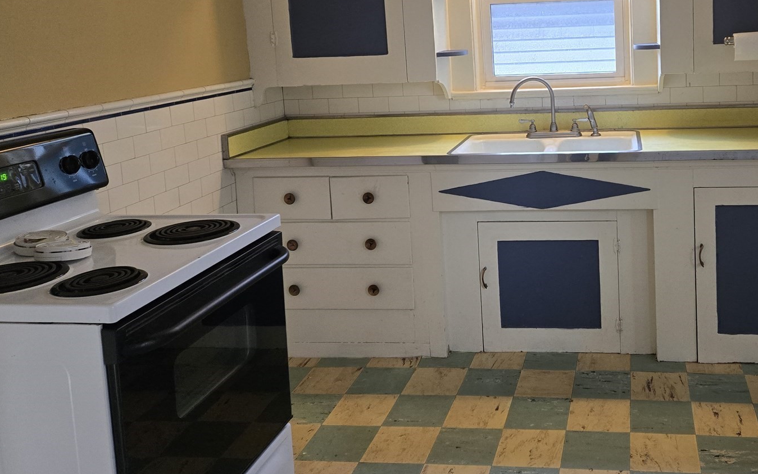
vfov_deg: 33.5
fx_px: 764
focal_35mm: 37
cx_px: 554
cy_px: 101
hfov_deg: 50.9
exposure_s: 1/120
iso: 400
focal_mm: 5.4
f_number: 1.8
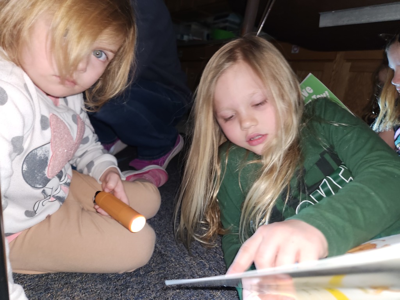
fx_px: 266
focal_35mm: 23
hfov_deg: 73.9
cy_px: 150
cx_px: 200
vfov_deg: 58.9
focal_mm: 5.4
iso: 125
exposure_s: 1/10
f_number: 1.8
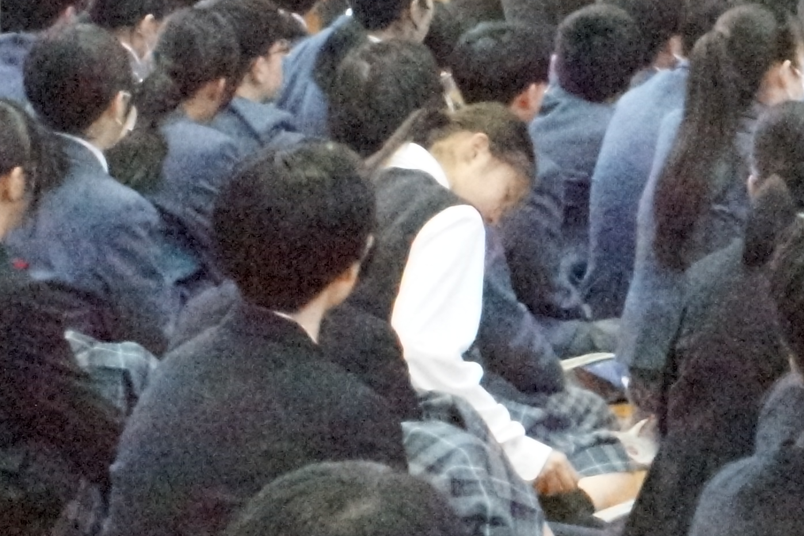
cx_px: 1527
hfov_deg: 8.7
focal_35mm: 225
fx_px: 5028
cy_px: 456
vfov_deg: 6.1
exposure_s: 1/125
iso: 16000
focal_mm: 35
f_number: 10
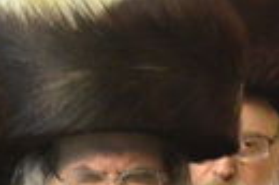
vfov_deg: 1.2
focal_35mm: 1111
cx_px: 112
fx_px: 8589
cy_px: 258
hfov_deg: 1.9
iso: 3200
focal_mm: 120
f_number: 4.8
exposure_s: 1/125
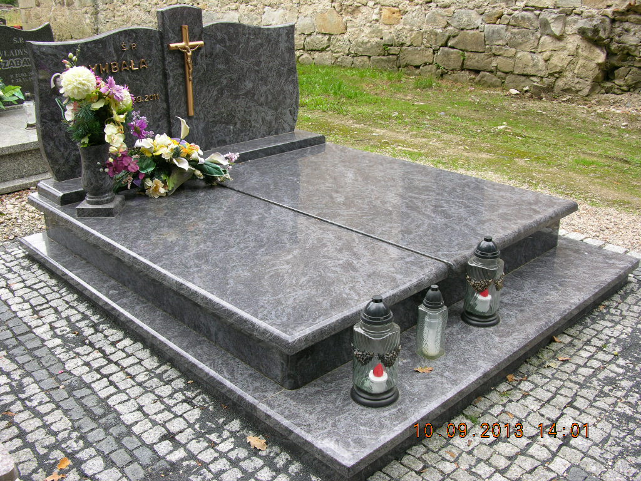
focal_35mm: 35
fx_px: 648
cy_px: 240
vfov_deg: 40.7
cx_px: 320
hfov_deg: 52.6
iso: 50
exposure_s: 1/73
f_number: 3.5
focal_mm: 8.9
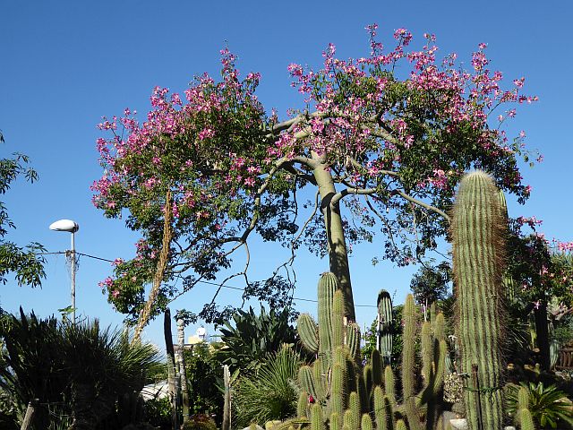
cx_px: 286
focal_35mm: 46
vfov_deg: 31.5
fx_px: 761
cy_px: 215
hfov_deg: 41.2
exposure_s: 1/800
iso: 100
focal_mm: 7.8
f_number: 3.9
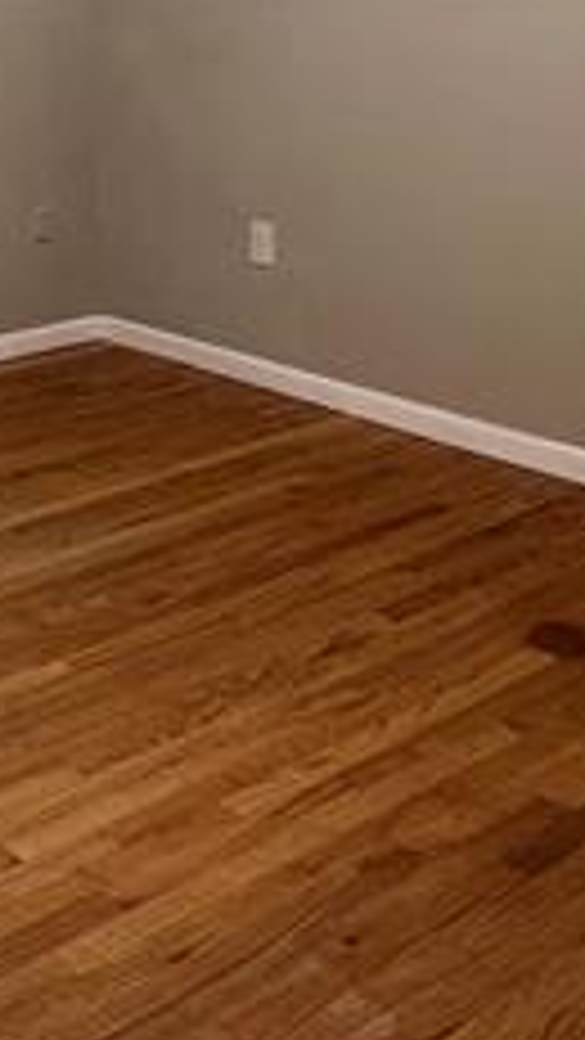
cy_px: 171
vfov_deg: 41.4
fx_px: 1296
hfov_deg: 23.4
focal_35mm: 47
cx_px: -104
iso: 200
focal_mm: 1.57
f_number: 1.8
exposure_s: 1/60
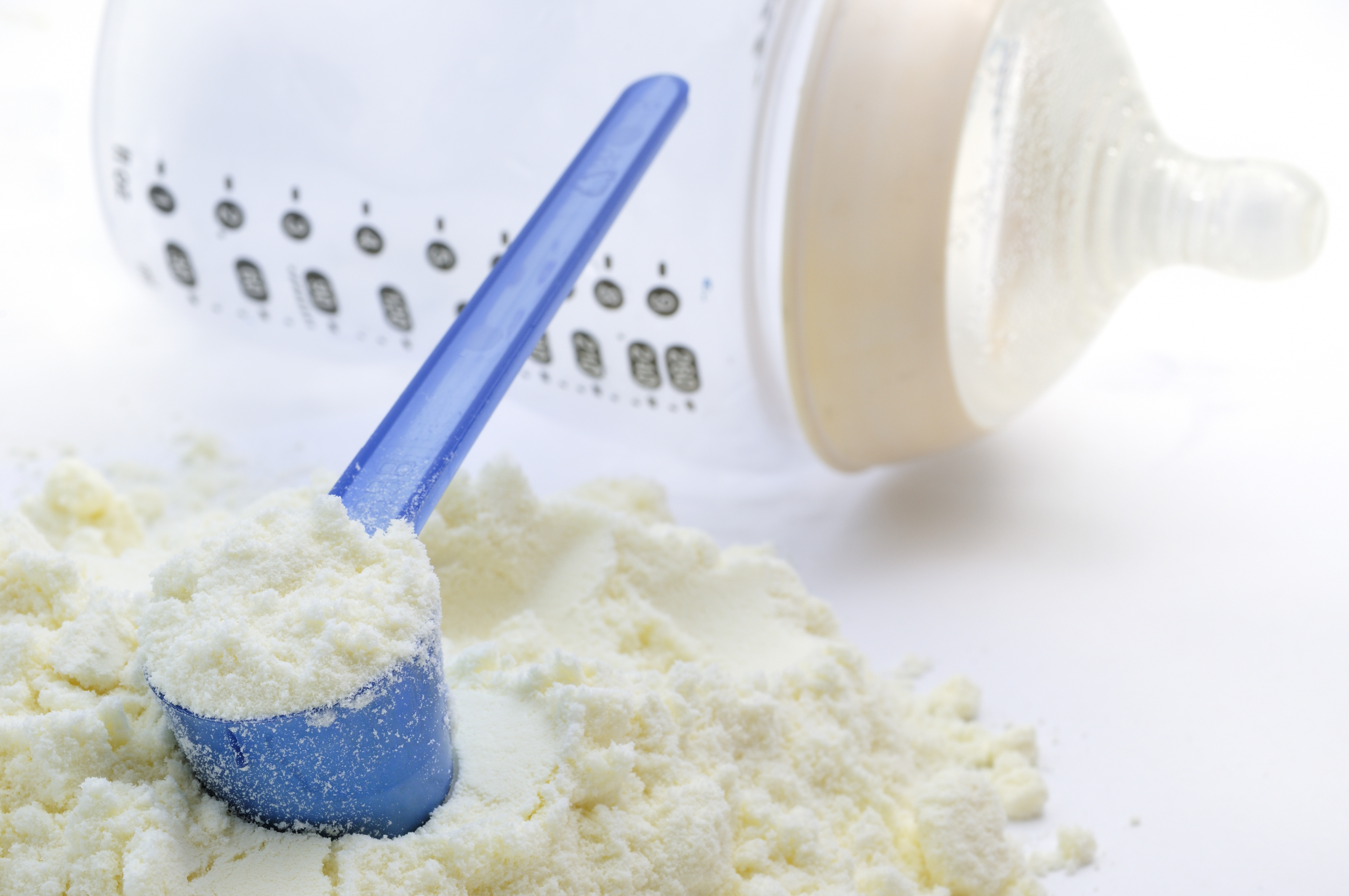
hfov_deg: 15.2
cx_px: 674
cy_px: 448
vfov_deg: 10.1
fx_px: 5053
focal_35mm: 135
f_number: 20
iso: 200
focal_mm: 90
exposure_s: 1/250
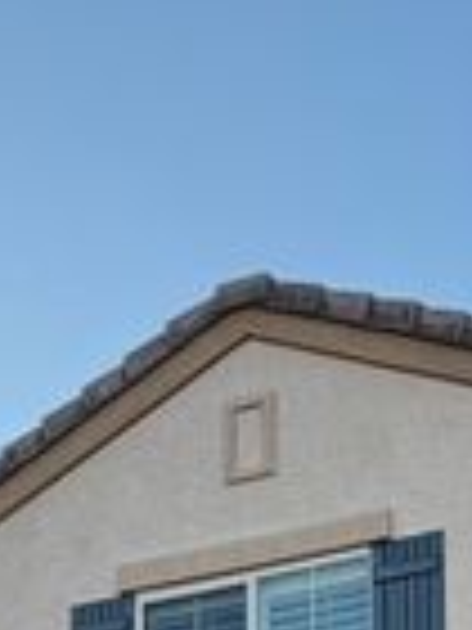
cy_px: 1168
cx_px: 382
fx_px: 2073
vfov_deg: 14.8
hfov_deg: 12.9
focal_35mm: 114
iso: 100
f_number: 1.78
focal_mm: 6.76
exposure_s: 1/2703
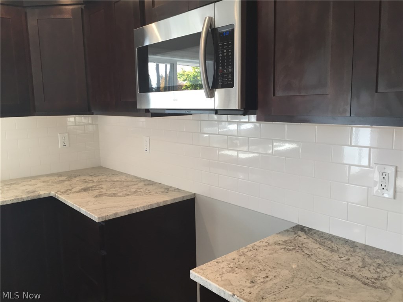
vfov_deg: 48.2
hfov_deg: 61.7
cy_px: 151
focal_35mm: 29
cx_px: 202
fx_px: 338
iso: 40
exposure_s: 1/30
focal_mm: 4.15
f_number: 2.2
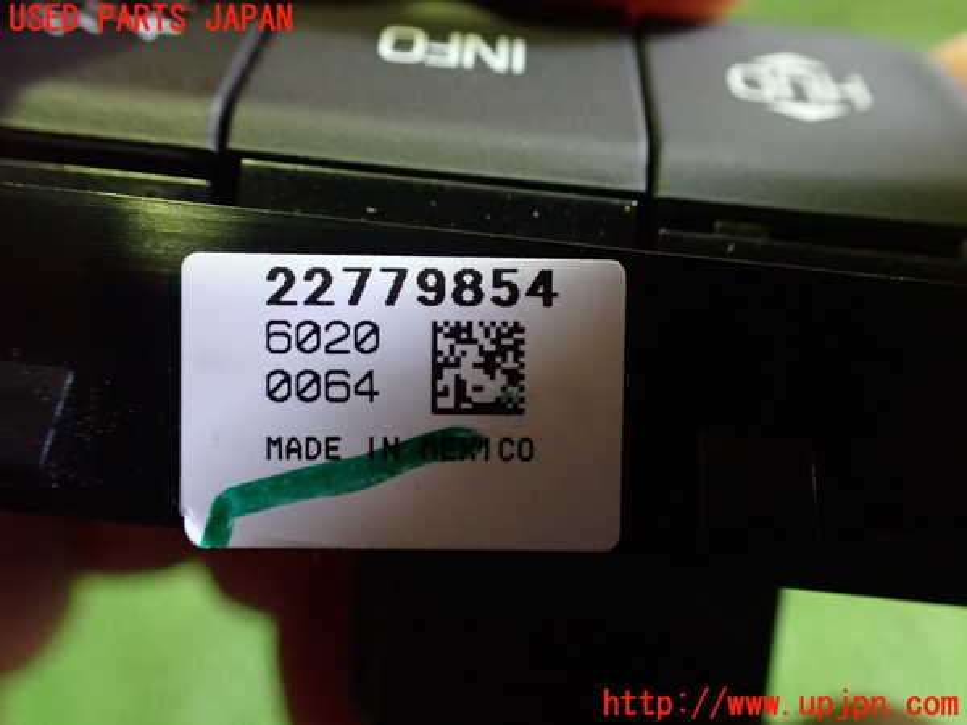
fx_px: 838
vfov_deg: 46.8
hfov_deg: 60.0
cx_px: 484
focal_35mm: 30
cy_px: 362
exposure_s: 1/40
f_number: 2.3
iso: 800
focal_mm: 5.4
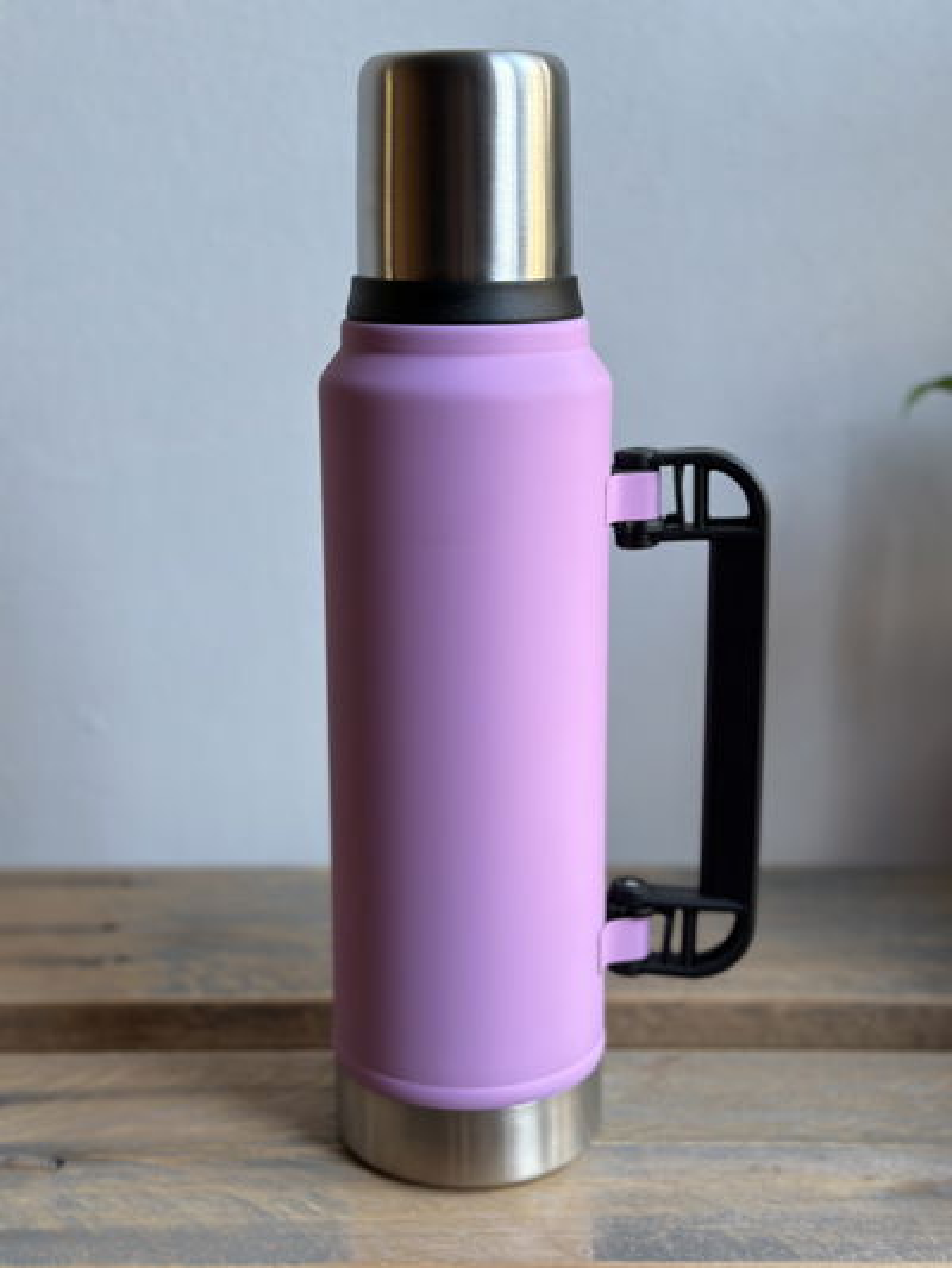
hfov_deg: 30.3
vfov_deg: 39.6
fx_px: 1759
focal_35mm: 48
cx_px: 476
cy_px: 634
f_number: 1.78
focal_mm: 6.86
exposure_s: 1/78
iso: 125
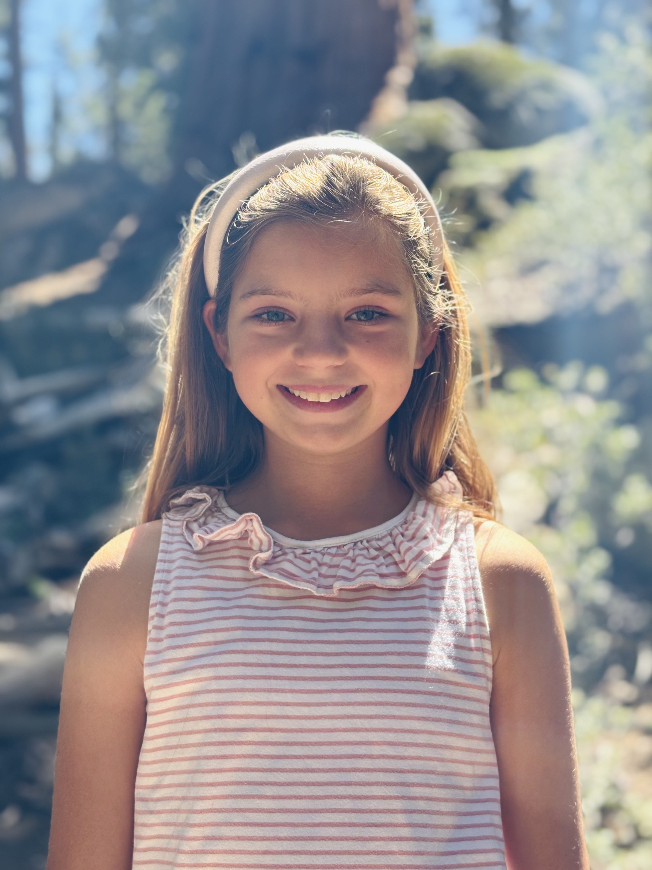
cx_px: 326
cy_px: 435
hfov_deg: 28.0
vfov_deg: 36.8
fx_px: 1306
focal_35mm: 52
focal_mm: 5.96
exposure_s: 1/402
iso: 32
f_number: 1.6
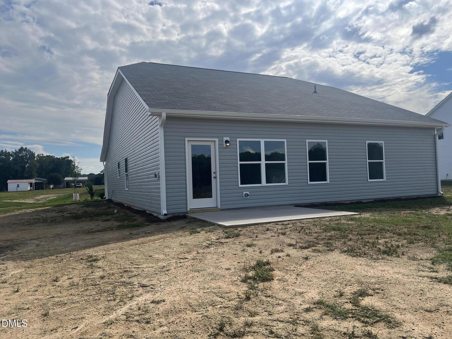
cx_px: 226
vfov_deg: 53.1
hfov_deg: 67.3
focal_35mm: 26
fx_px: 339
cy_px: 170
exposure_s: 1/5556
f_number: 1.6
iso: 50
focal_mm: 5.1
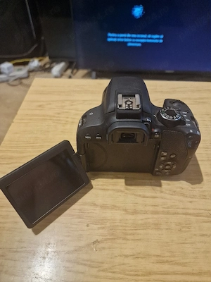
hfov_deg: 58.9
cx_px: 106
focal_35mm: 23
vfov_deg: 73.9
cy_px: 141
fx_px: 187
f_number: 1.8
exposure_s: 1/100
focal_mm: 6.4
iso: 640
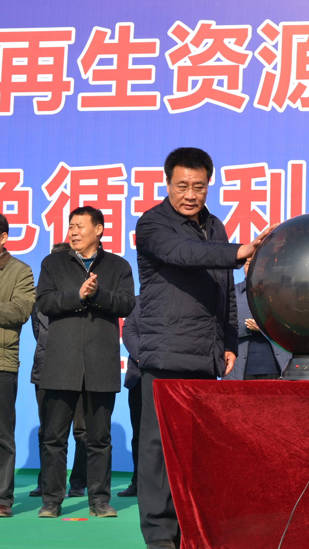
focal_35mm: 95
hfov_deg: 12.6
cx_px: 317
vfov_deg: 22.5
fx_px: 1384
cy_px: 275
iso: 200
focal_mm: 40
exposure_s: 1/250
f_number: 11
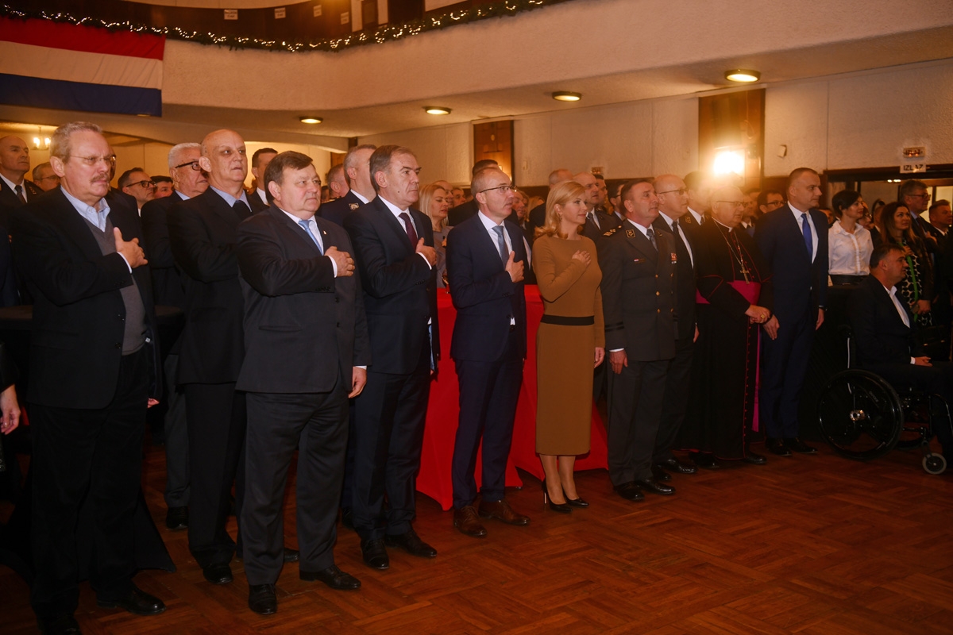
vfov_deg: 35.1
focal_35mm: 38
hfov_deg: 50.7
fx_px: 1006
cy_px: 318
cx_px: 476
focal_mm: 38
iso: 320
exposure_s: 1/100
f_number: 3.5
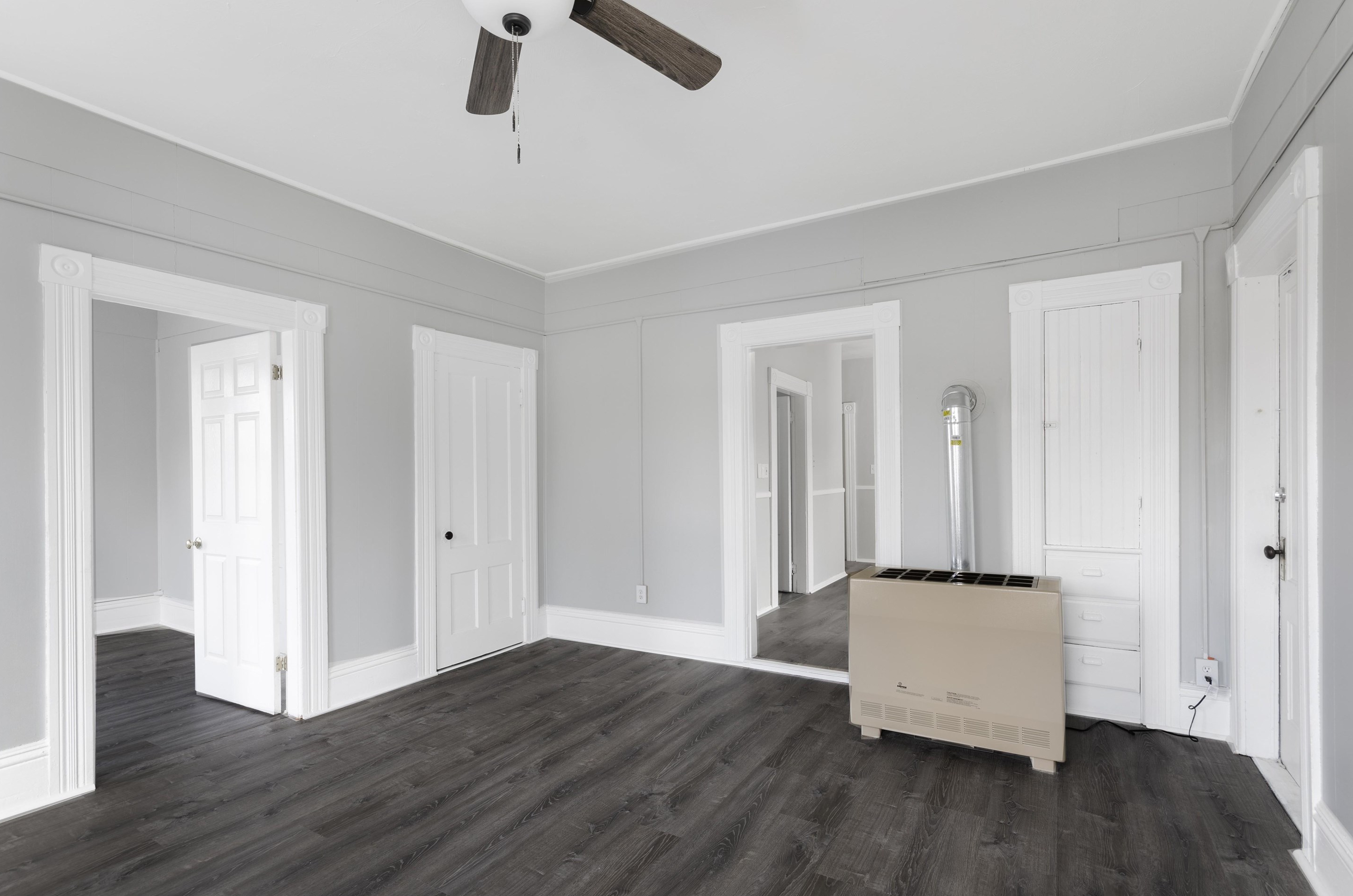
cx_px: 686
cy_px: 470
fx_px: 600
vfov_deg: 73.4
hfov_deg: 96.8
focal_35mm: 16
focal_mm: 10
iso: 100
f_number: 10
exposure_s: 1/6
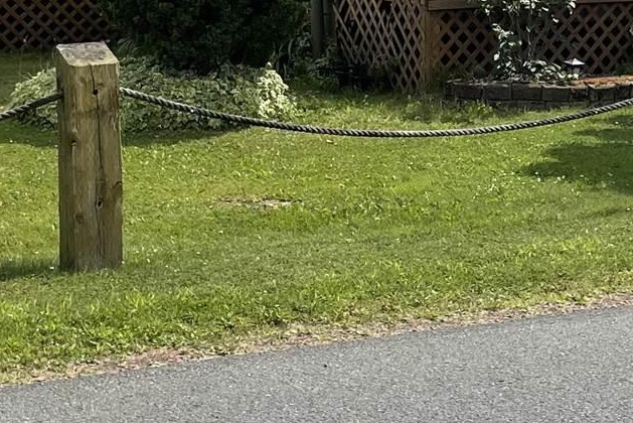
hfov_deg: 20.6
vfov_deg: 13.5
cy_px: -72
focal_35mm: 99
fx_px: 1741
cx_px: 375
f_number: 1.6
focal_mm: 4.2
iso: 32
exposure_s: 1/6897
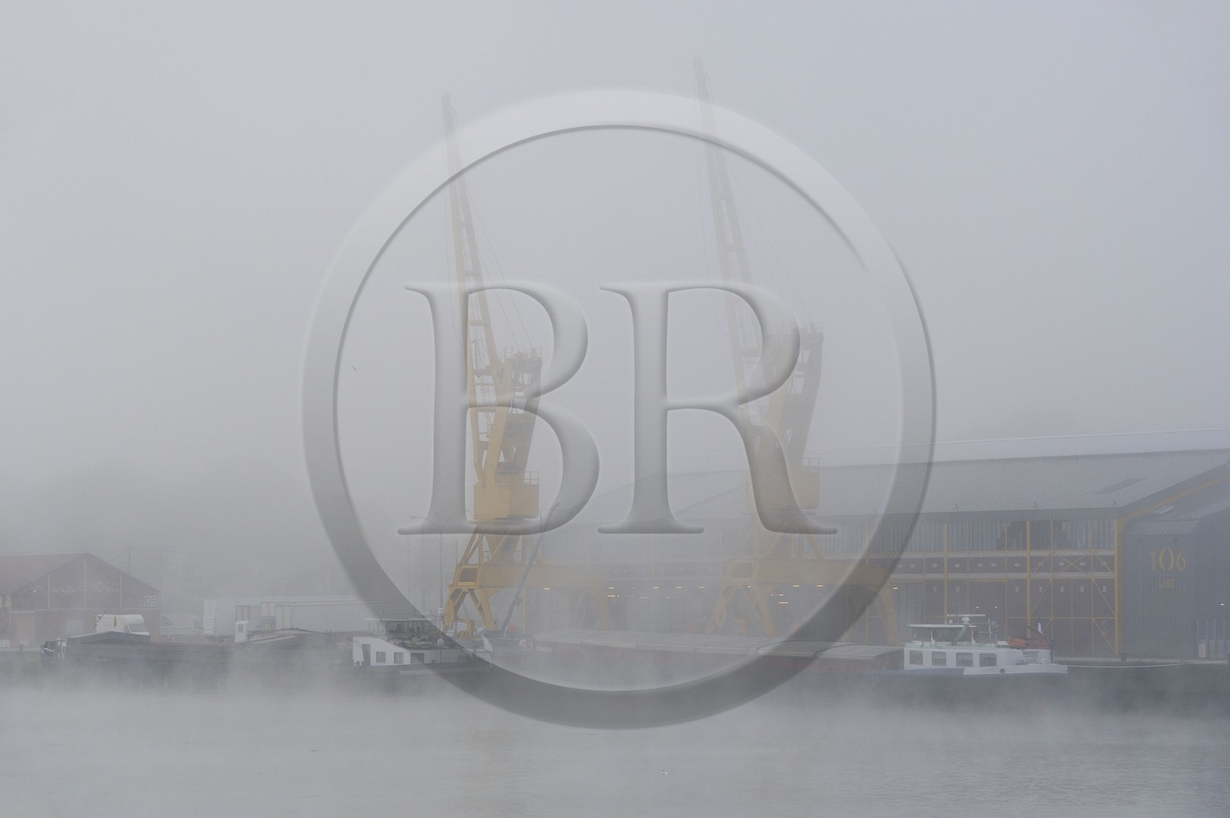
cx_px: 615
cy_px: 409
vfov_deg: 9.1
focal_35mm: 150
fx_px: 5121
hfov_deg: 13.7
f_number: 9
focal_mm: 150
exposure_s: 1/200
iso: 800
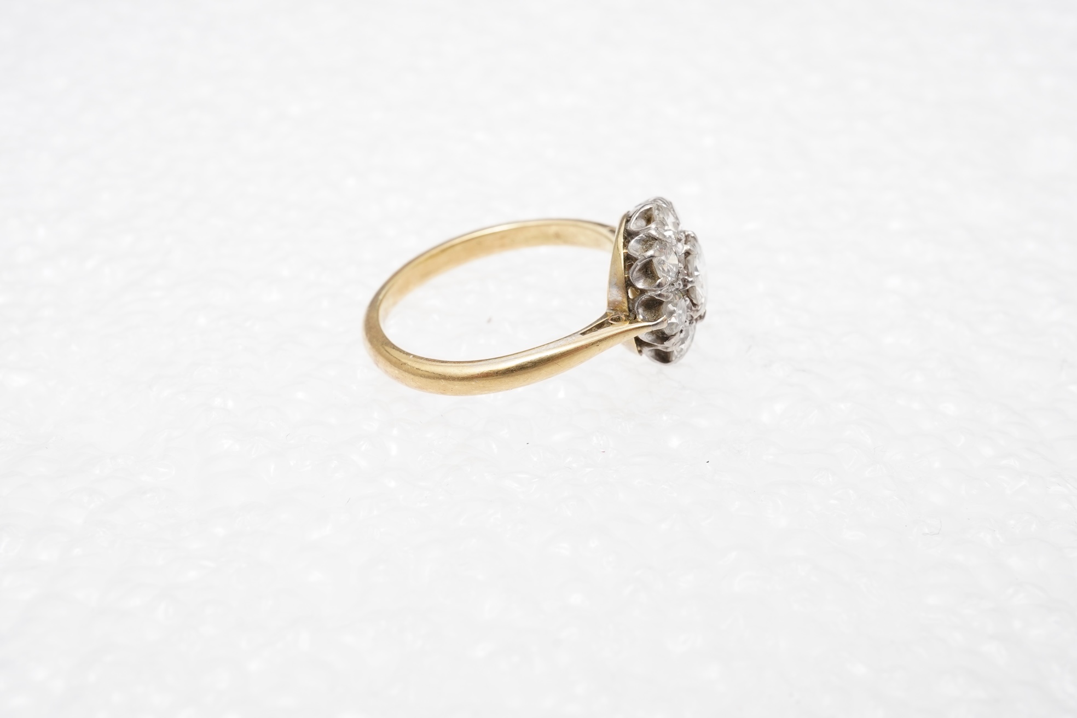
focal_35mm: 45
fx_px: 1346
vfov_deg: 29.9
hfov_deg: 43.6
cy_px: 359
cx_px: 538
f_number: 22
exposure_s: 1/125
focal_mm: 30
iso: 400
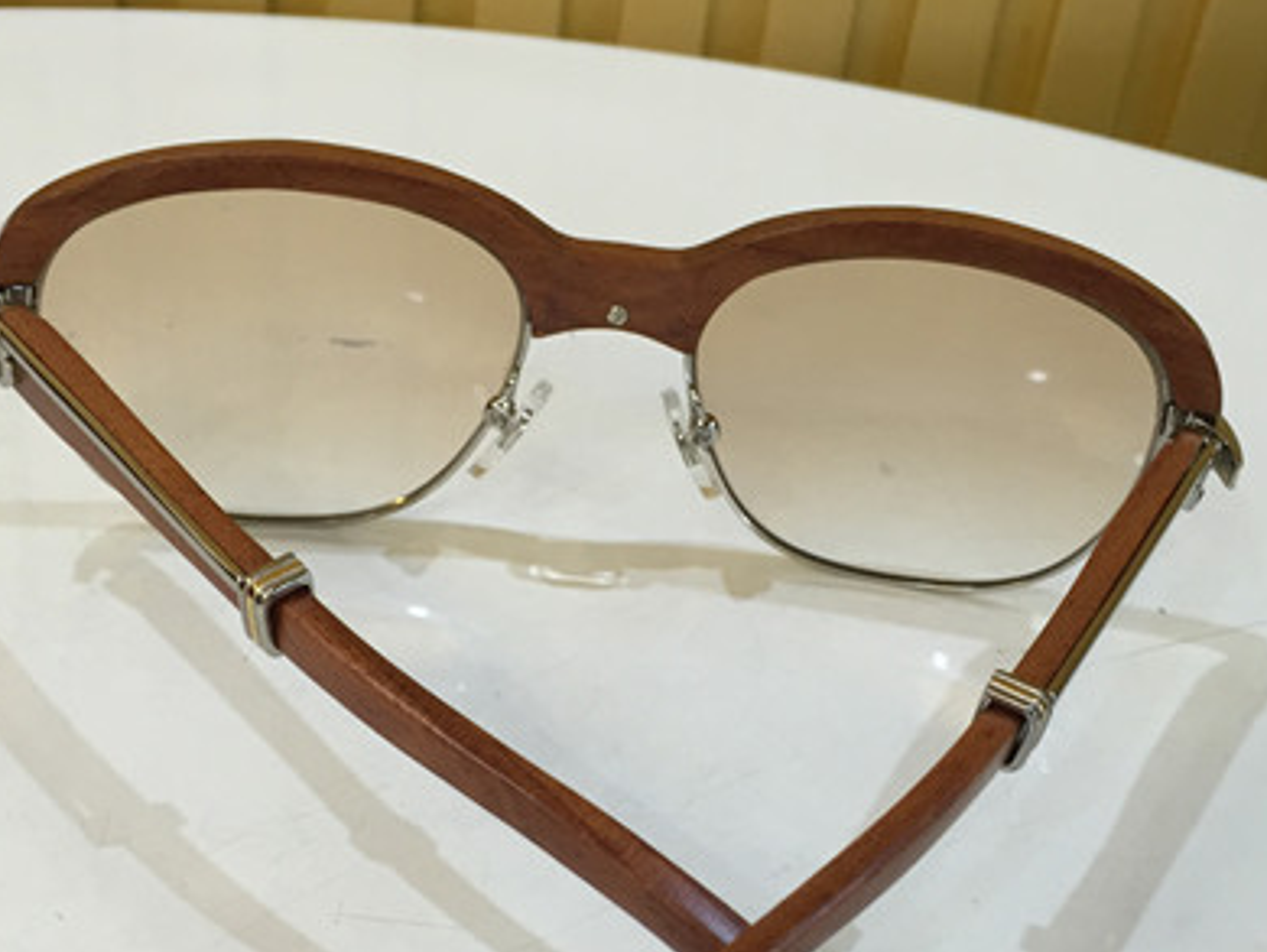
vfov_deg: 27.8
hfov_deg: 36.8
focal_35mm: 52
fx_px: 1904
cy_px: 664
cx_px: 624
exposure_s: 1/33
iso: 100
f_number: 2.2
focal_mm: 4.15
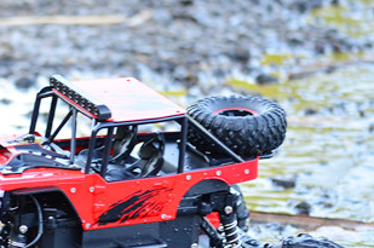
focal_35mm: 256
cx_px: -12
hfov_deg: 8.0
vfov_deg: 5.3
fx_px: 2655
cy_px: 245
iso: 250
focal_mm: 66
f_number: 4.2
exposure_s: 1/50
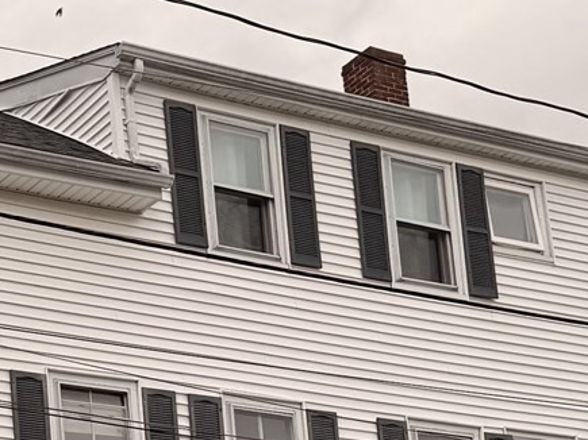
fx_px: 1919
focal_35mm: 113
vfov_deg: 12.6
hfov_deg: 17.0
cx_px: -11
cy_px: 611
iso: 80
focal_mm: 6.76
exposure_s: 1/412
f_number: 1.78
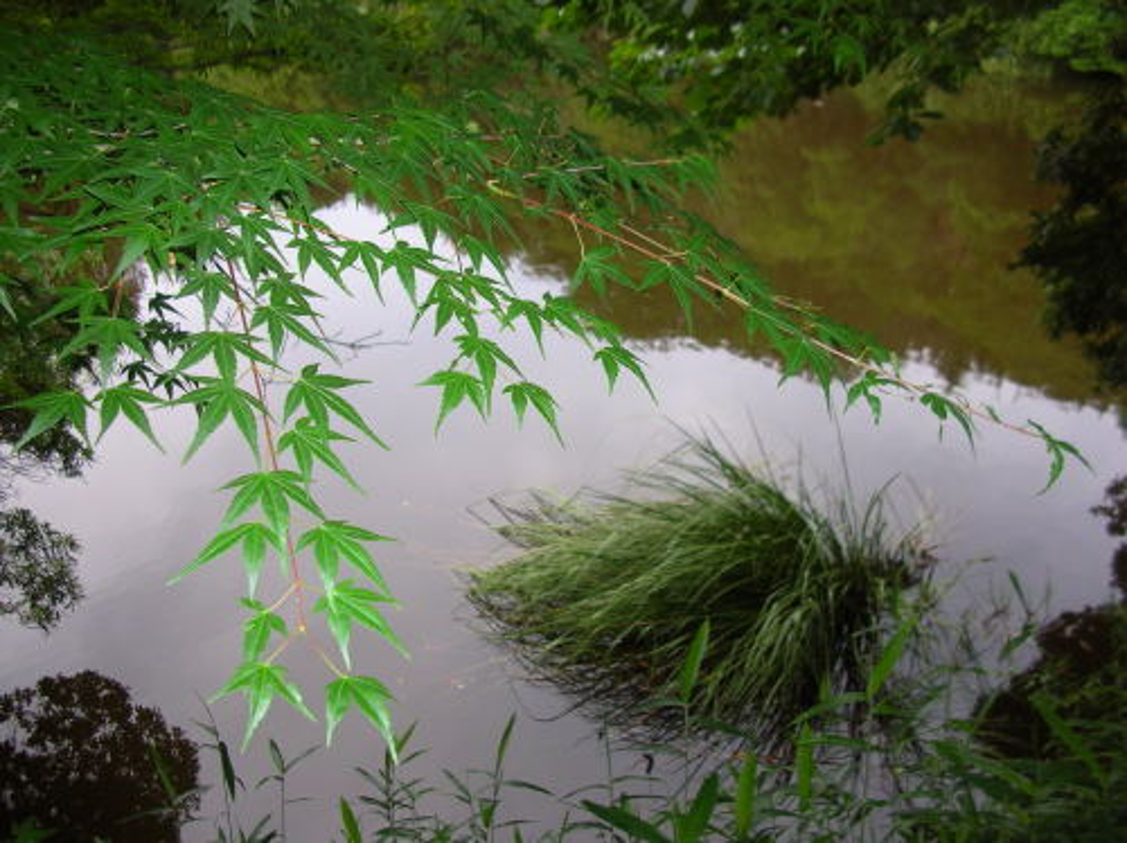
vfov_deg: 40.6
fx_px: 1138
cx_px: 564
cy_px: 422
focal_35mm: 35
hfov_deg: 52.7
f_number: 2.8
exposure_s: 1/151
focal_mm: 5.8
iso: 50
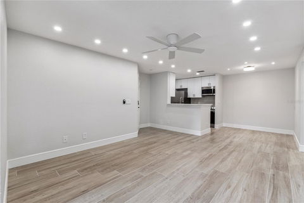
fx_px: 137
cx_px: 152
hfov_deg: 96.0
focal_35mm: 16
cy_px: 102
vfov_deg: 73.1
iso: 400
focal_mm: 10.8
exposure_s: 1/15
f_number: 11
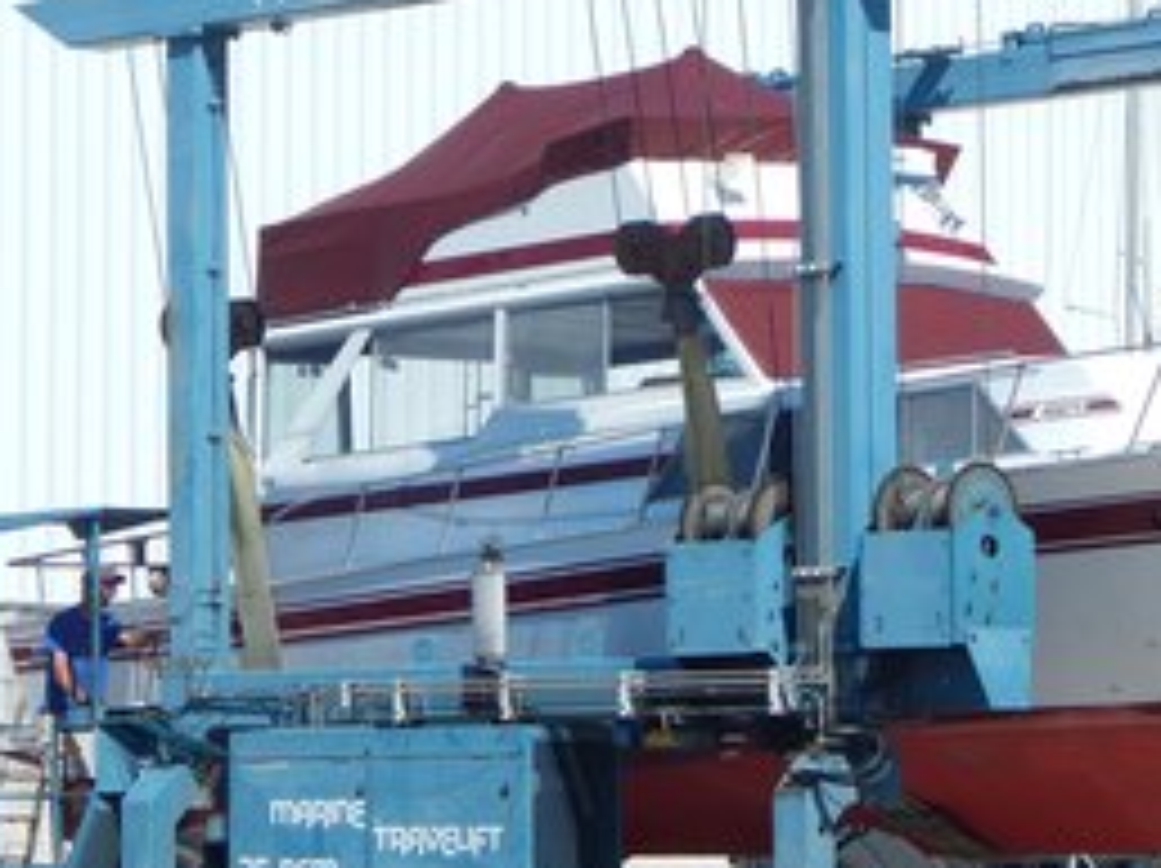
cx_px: 792
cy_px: 459
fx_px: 5931
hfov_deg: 11.2
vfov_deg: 8.4
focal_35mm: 177
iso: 125
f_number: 4.6
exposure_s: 1/1250
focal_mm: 20.5
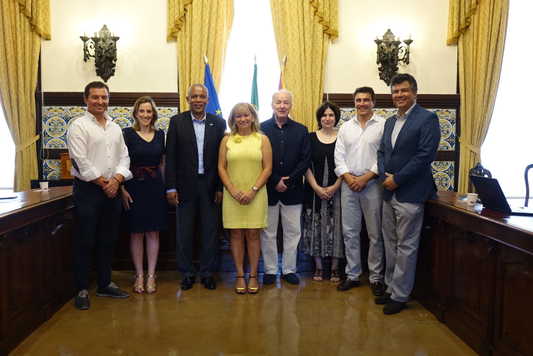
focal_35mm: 35
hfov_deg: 54.4
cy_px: 178
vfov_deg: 37.9
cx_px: 266
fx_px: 518
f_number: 2.8
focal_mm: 12.83
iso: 640
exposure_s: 1/40
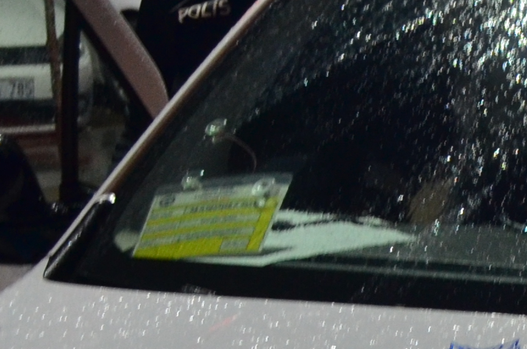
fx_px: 2249
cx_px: 762
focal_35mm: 154
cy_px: 91
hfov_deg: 12.8
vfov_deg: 8.9
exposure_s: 1/60
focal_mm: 18
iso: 640
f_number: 4
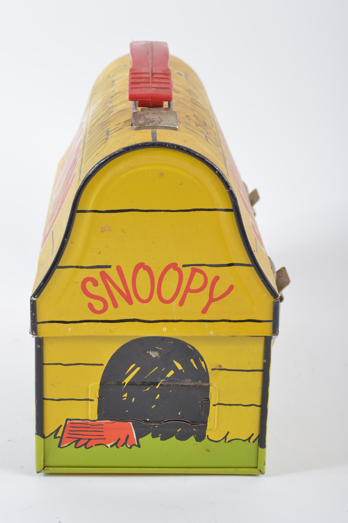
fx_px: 1198
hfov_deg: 16.5
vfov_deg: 24.6
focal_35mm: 82
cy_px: 262
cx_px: 174
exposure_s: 1/160
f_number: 11
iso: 100
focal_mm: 55
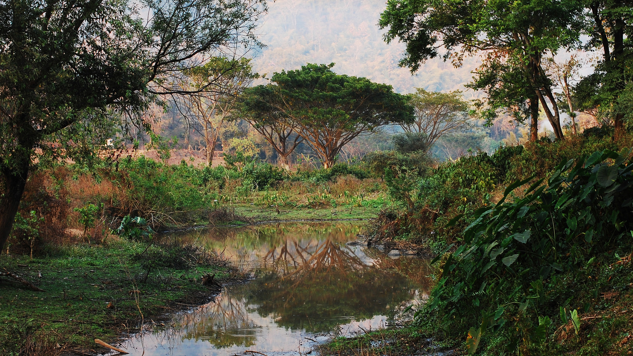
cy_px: 172
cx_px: 316
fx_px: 1326
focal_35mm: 79
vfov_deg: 15.3
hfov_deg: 26.9
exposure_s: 1/60
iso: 200
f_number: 5
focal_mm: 50
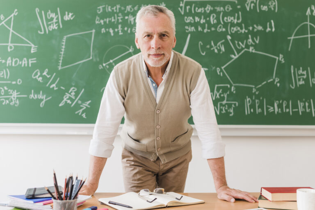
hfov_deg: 39.6
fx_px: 438
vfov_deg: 27.0
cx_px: 158
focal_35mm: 50
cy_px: 105
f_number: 3.2
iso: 320
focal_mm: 50
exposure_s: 1/200
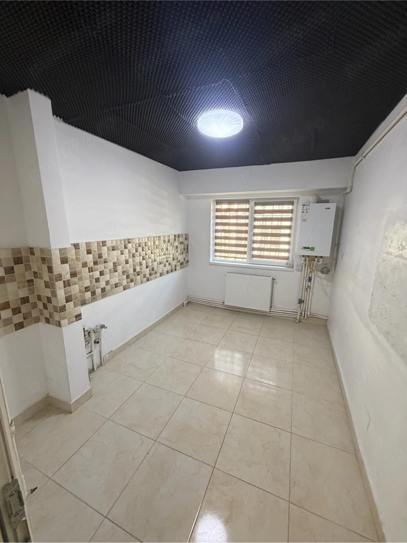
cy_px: 272
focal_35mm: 14
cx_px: 204
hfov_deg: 85.7
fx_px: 220
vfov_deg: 102.1
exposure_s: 1/64
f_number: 2.2
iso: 320
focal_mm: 2.22
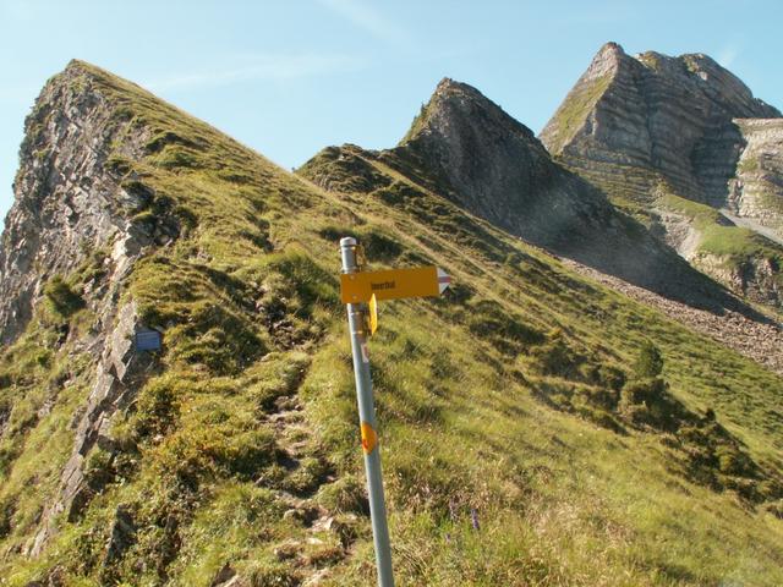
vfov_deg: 40.7
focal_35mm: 35
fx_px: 792
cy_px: 294
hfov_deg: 52.6
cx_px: 392
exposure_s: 1/125
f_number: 5
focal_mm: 5.86
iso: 50
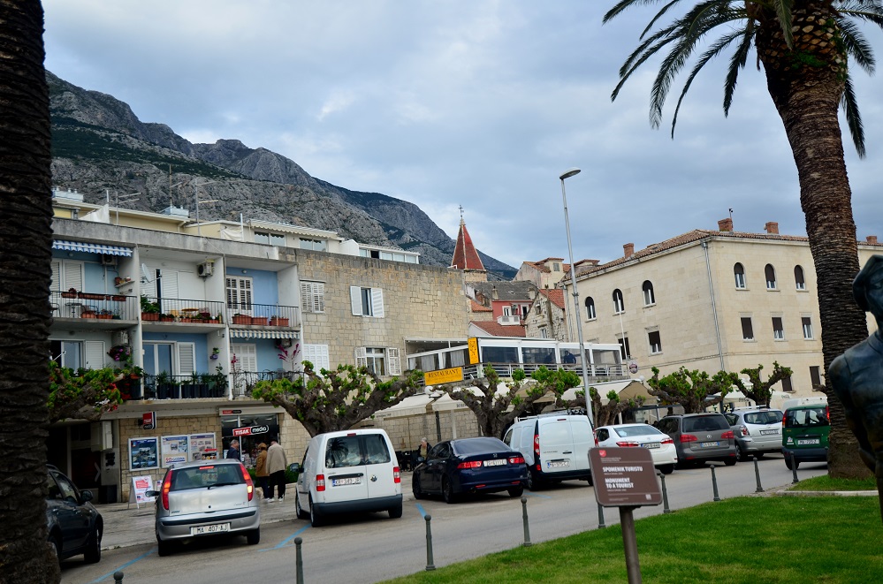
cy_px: 292
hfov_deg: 53.2
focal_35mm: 36
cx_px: 442
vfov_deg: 36.7
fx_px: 881
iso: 100
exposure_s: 1/320
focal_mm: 24
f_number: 4
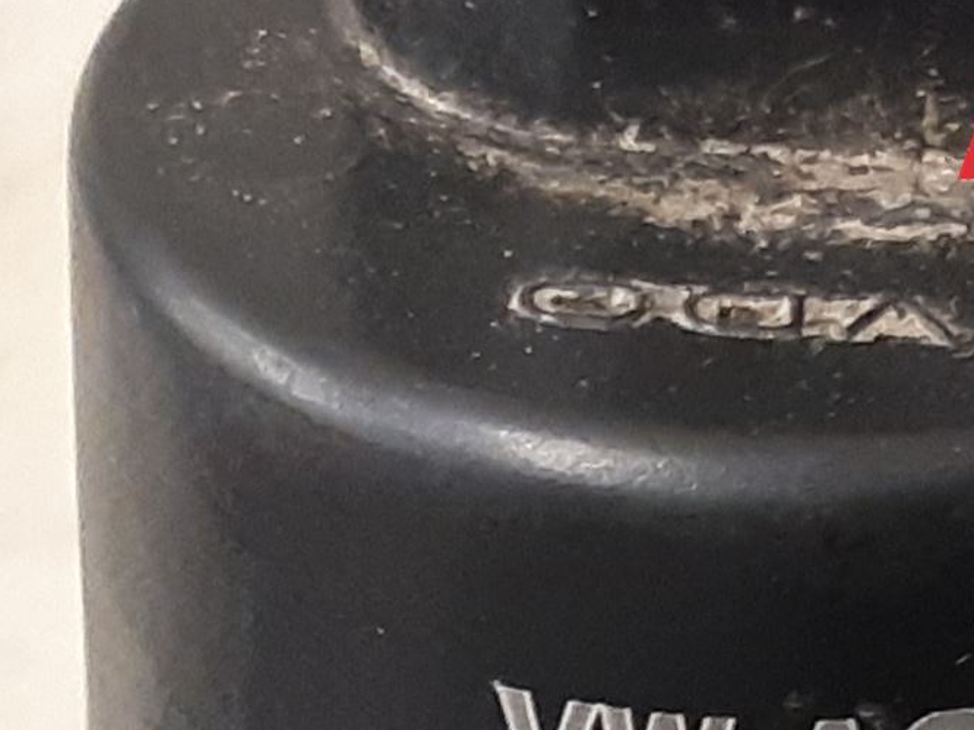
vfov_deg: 16.9
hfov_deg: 24.4
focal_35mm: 80
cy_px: 1056
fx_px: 2250
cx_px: 358
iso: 250
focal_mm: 3.93
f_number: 1.7
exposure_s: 1/33
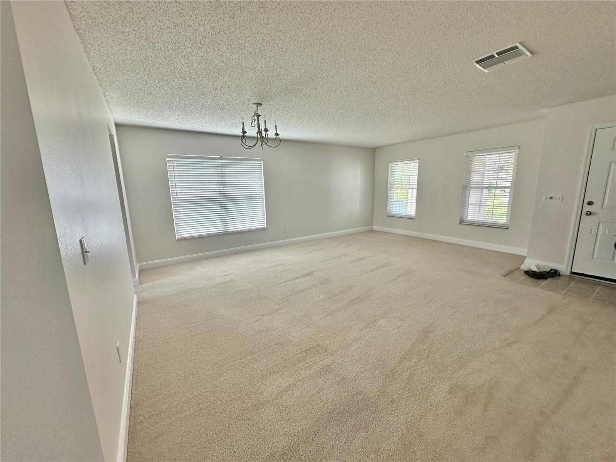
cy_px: 231
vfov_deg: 85.7
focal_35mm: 14
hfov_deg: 102.1
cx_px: 308
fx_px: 249
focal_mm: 2.22
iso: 80
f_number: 2.2
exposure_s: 1/99
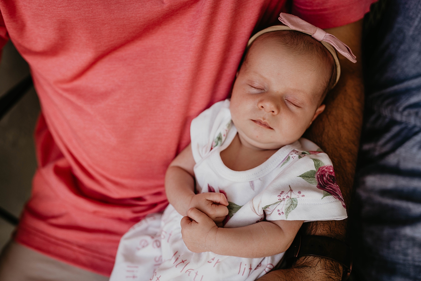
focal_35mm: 35
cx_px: 210
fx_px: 409
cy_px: 140
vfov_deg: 37.9
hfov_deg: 54.4
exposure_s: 1/320
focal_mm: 35
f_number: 2.8
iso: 125
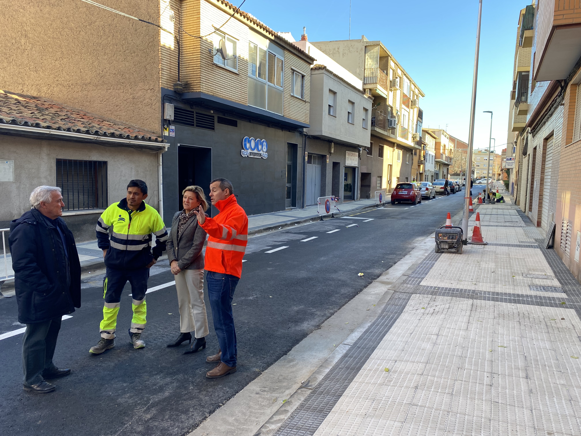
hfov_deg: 67.3
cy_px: 218
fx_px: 436
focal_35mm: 26
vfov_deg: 53.1
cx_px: 290
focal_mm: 4.25
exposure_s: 1/187
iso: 32
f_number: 1.8
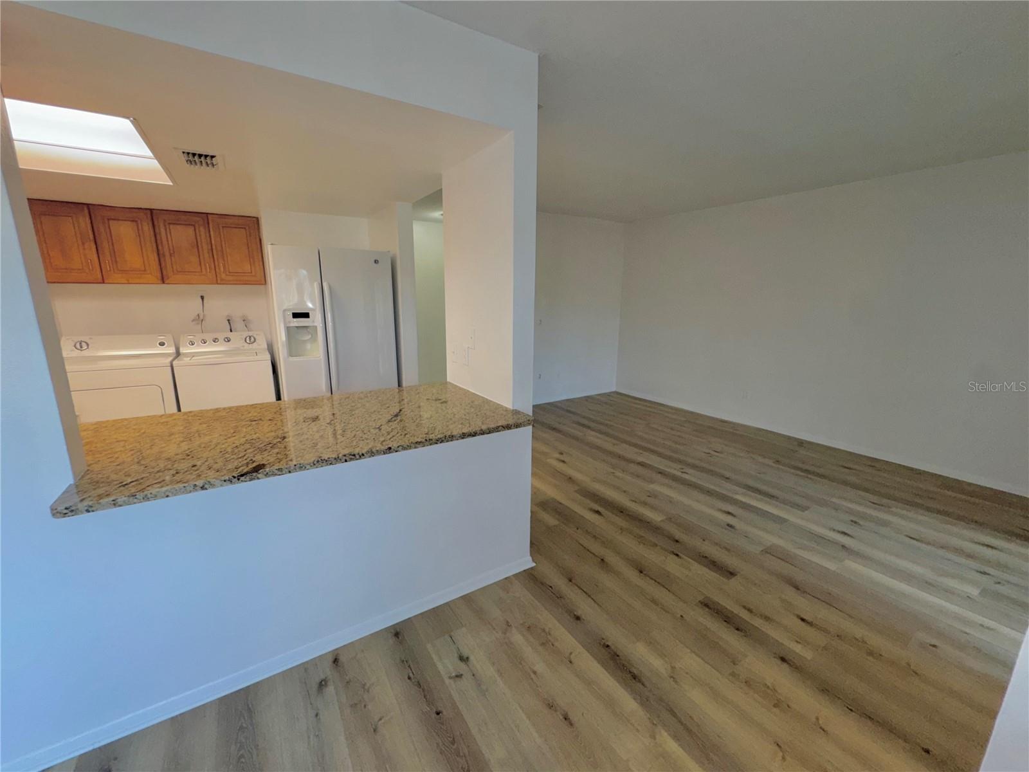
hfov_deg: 102.1
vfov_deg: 85.7
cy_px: 386
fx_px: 416
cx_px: 514
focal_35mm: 14
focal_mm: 2.22
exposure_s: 1/60
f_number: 2.2
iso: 80
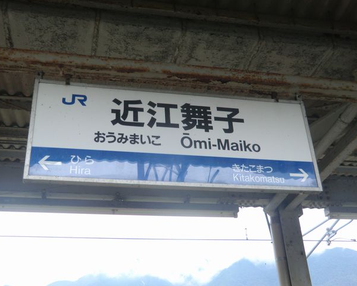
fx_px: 444
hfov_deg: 43.8
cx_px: 174
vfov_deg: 35.7
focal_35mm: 42
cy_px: 142
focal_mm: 7.1
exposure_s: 1/100
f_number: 3.8
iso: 64
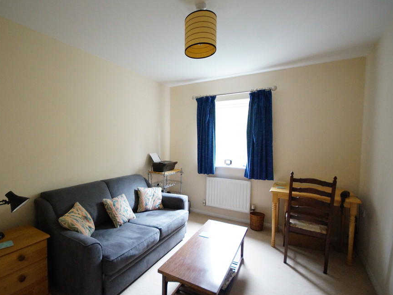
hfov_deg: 90.4
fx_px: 193
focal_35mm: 17
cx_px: 168
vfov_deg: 74.7
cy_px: 154
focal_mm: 10
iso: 3200
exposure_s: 1/50
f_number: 4
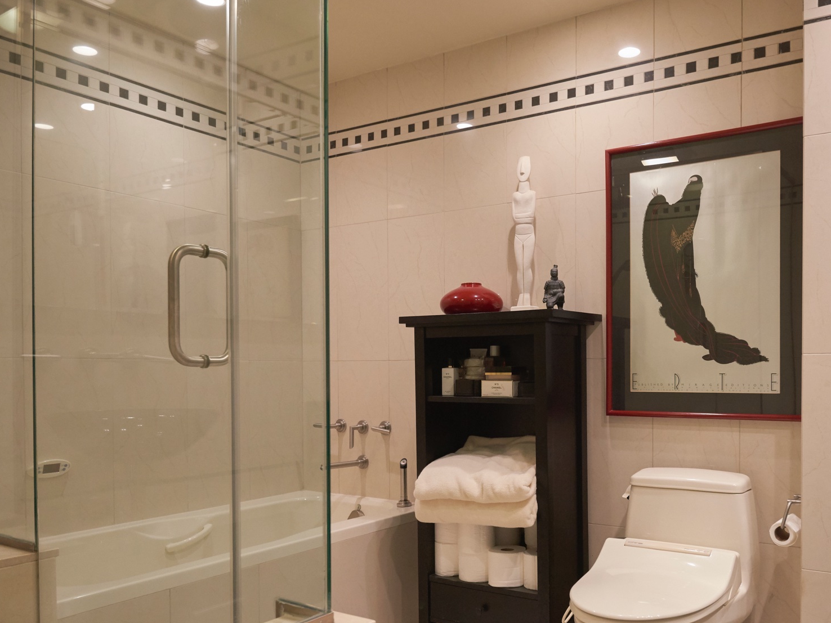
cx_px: 524
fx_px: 720
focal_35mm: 30
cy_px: 430
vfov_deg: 45.9
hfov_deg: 59.1
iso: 3200
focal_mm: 20
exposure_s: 1/60
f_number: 5.6
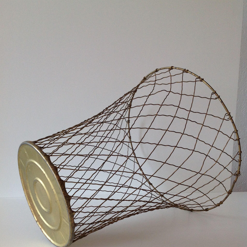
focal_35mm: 42
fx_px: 339
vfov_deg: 39.6
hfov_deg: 40.0
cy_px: 164
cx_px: 123
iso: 100
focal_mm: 4.28
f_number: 2.4
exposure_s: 1/100
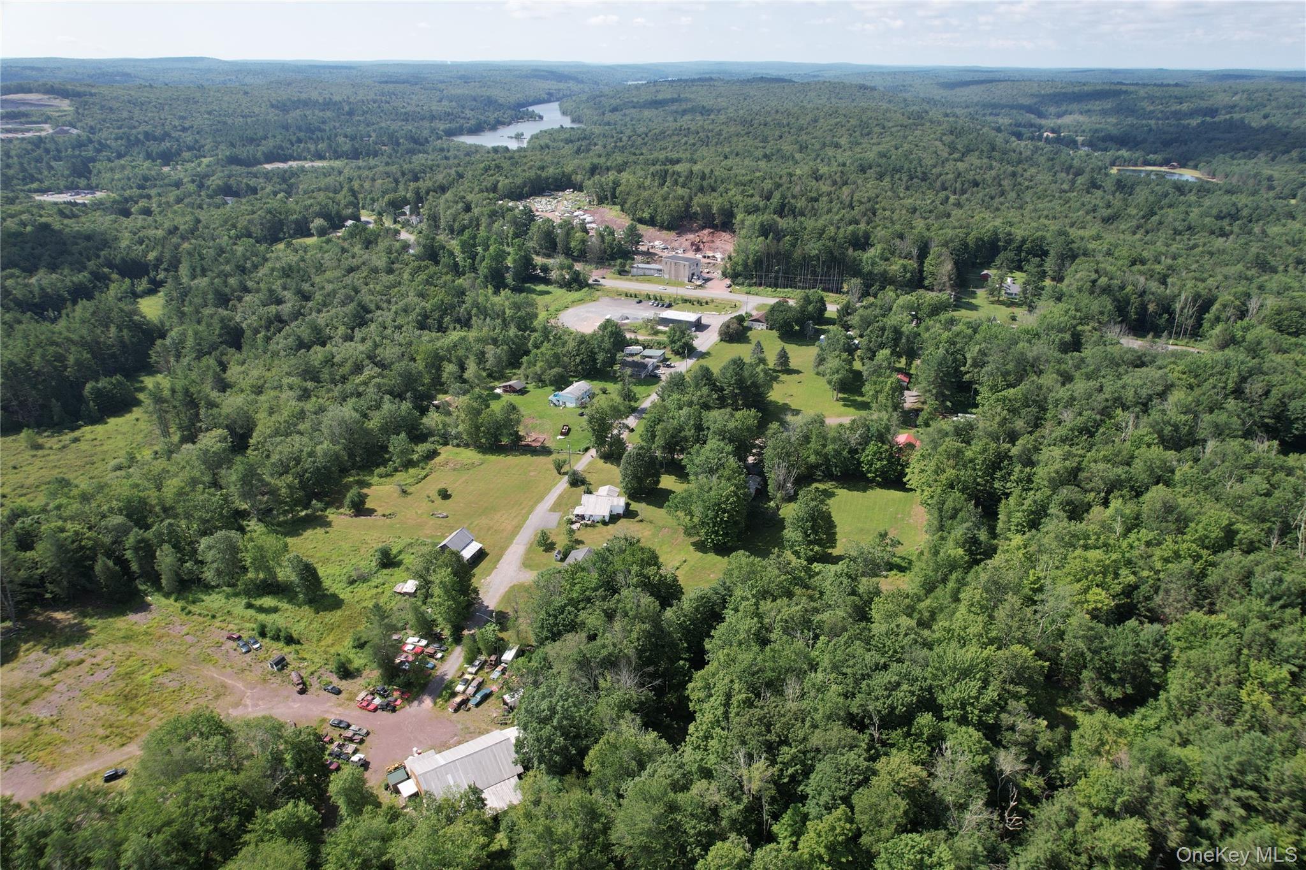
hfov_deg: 78.6
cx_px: 653
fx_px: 798
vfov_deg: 57.2
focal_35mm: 22
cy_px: 435
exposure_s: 1/1500
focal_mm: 8.38
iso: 140
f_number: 2.8
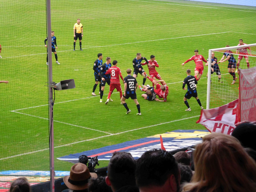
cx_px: 128
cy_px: 96
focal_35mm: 125
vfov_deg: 11.9
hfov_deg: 15.8
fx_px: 924
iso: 400
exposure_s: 1/160
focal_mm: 22.3
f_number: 5
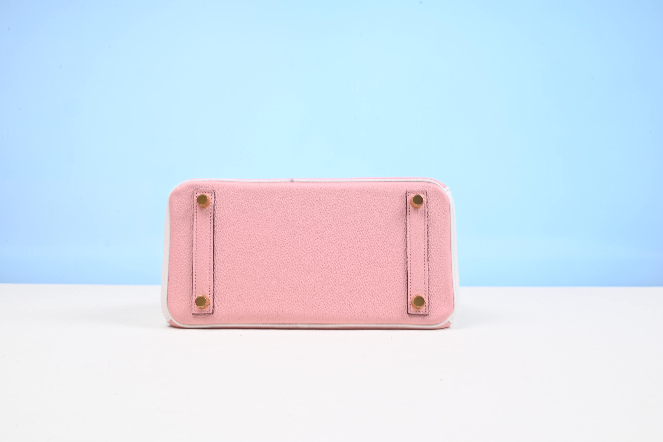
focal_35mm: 40
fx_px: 737
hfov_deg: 48.4
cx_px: 332
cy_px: 221
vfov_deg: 33.4
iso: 100
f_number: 16
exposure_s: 1/2
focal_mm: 40
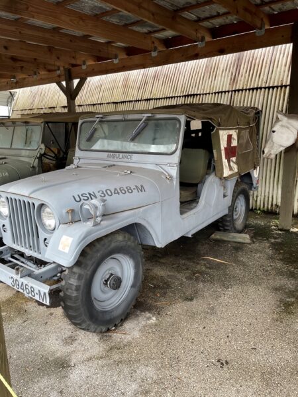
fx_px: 298
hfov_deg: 53.1
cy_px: 198
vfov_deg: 67.3
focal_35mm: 26
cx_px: 149
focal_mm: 4.2
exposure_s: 1/121
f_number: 1.6
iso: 40
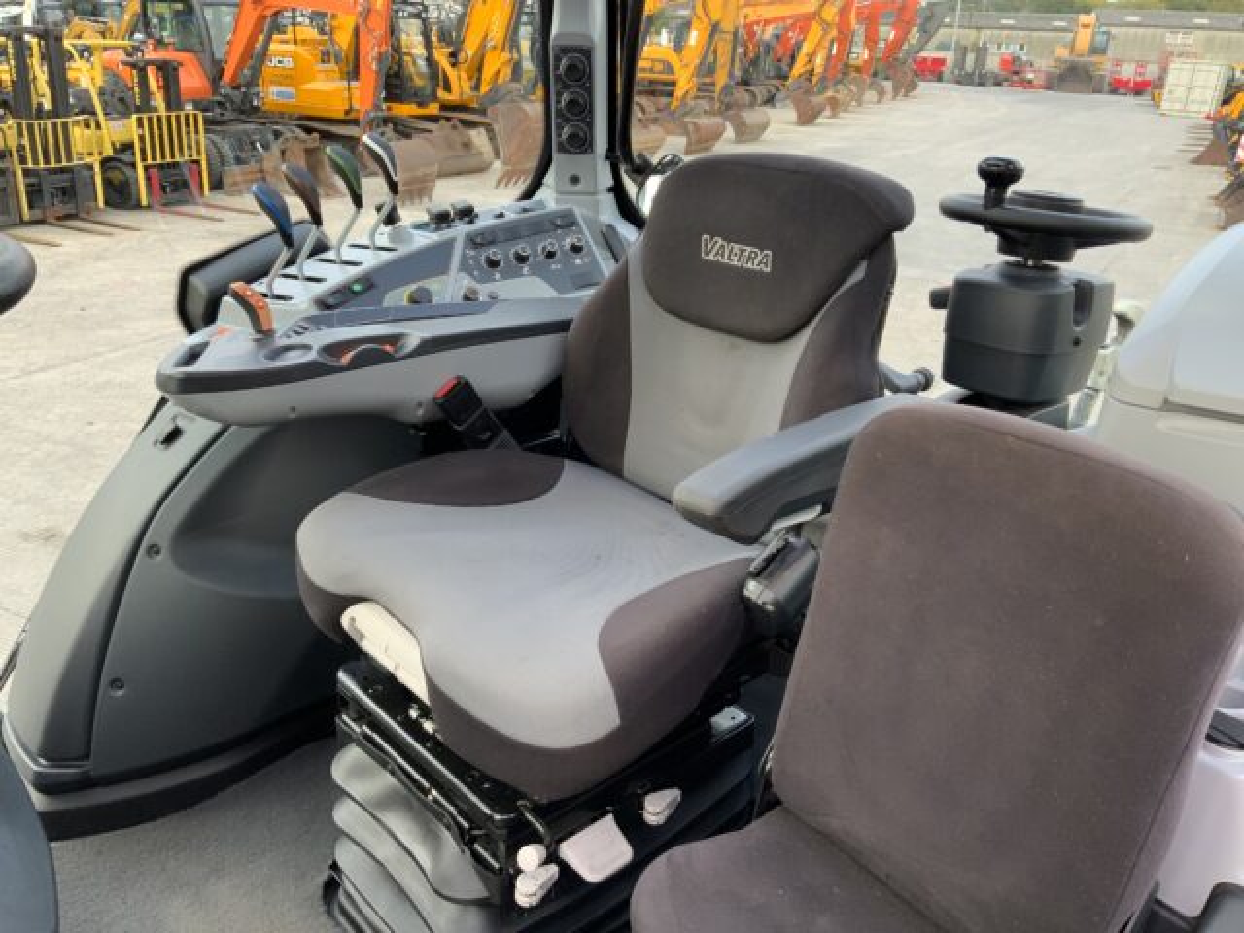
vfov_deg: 48.2
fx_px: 1042
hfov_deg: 61.7
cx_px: 622
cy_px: 466
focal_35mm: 29
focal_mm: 3
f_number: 1.8
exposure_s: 1/122
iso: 50
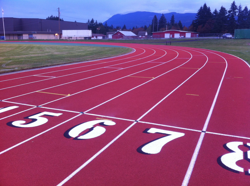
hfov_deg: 52.7
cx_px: 125
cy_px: 93
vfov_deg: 40.6
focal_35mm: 35
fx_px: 252
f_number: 2.8
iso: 80
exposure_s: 1/20
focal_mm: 3.85
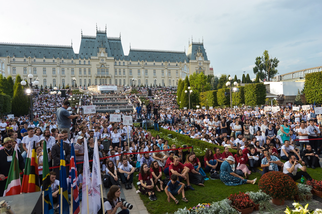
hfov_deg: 73.7
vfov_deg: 53.1
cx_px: 161
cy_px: 107
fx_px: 215
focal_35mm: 24
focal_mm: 24
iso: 100
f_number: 7.1
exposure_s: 1/100
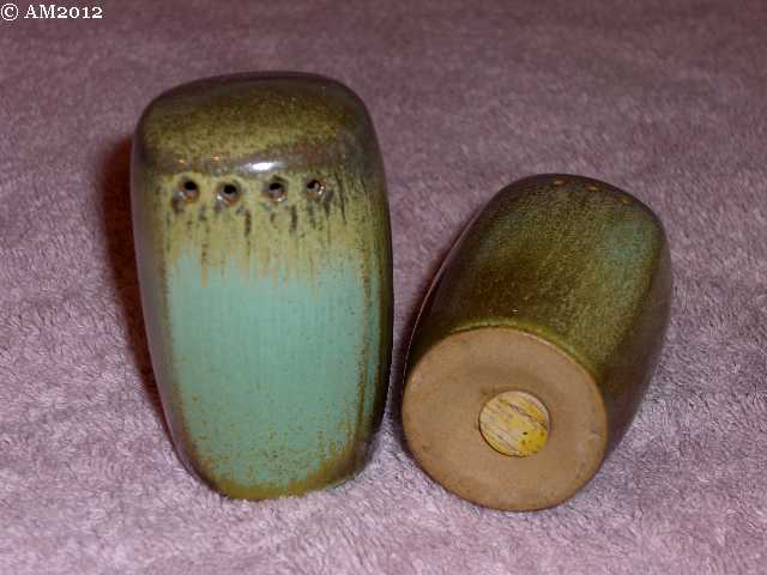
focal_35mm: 78
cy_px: 288
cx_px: 384
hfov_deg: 25.0
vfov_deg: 18.9
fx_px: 1728
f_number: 4.3
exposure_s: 1/60
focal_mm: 16.3
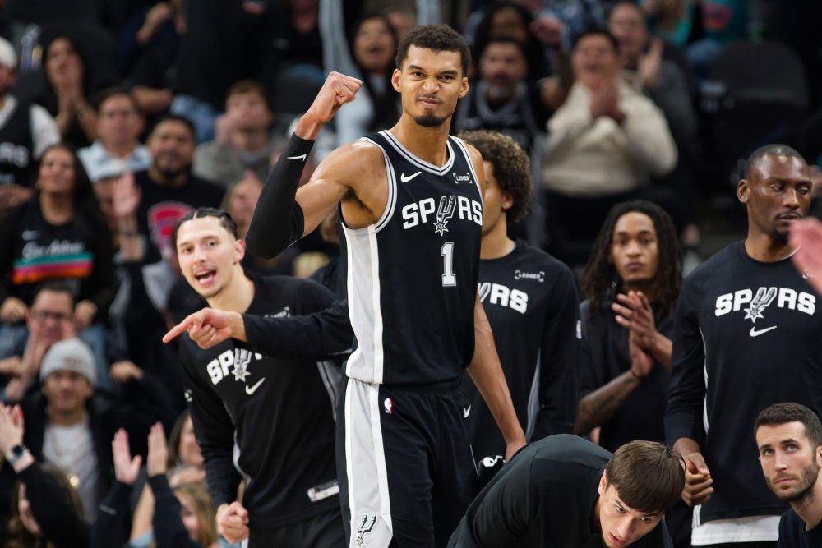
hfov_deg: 7.4
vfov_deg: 4.9
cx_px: 411
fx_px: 6394
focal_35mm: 280
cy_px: 274
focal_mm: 280
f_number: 3.4
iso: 4000
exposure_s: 1/1000
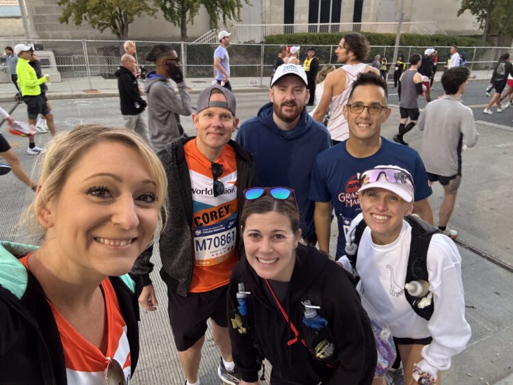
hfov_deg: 73.9
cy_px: 192
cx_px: 256
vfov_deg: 58.9
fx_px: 341
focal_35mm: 23
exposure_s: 1/40
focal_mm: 2.69
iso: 80
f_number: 1.9
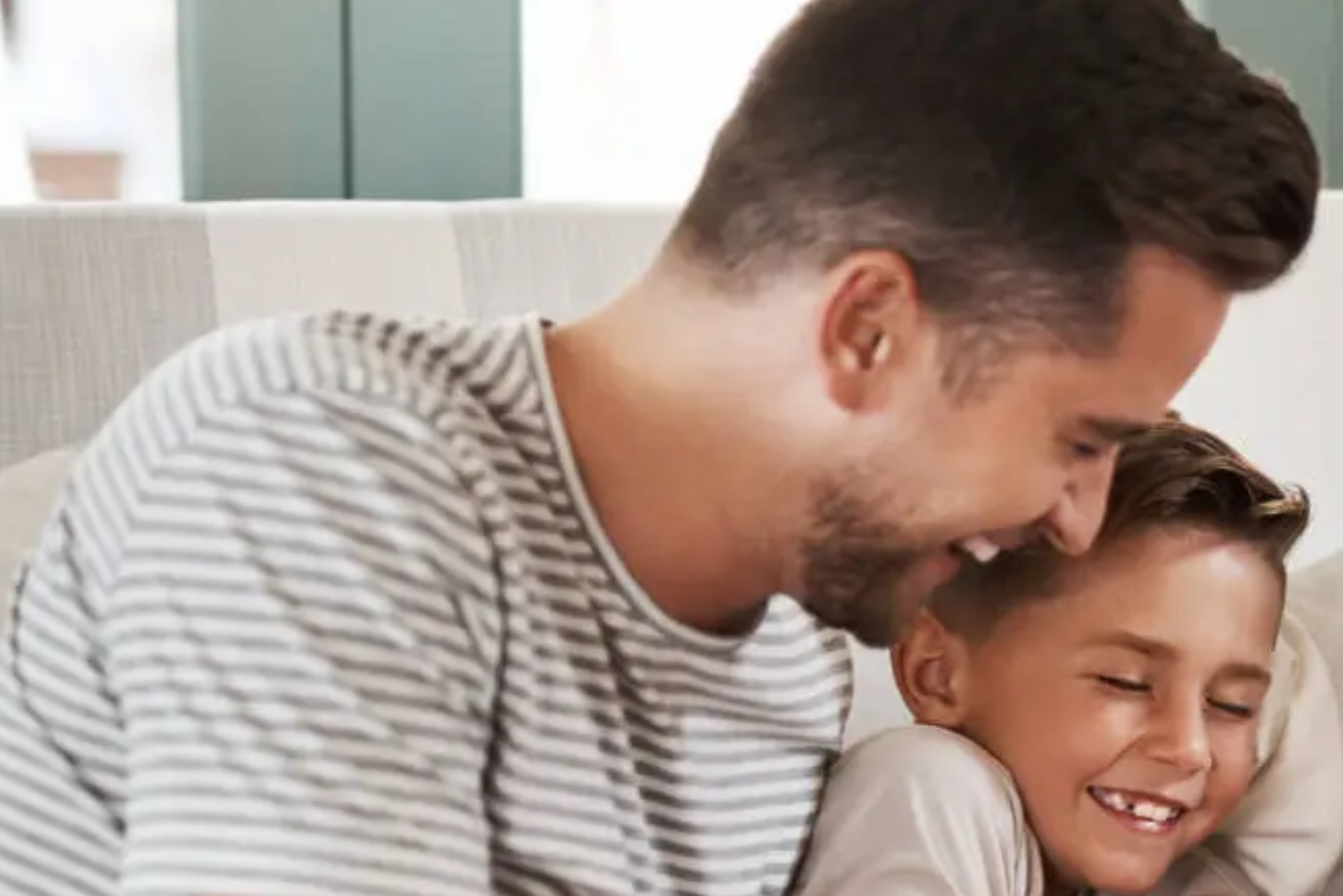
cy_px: 916
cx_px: 1429
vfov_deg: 9.3
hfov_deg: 13.7
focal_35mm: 147
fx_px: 5486
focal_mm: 50
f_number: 1.6
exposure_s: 1/250
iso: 160
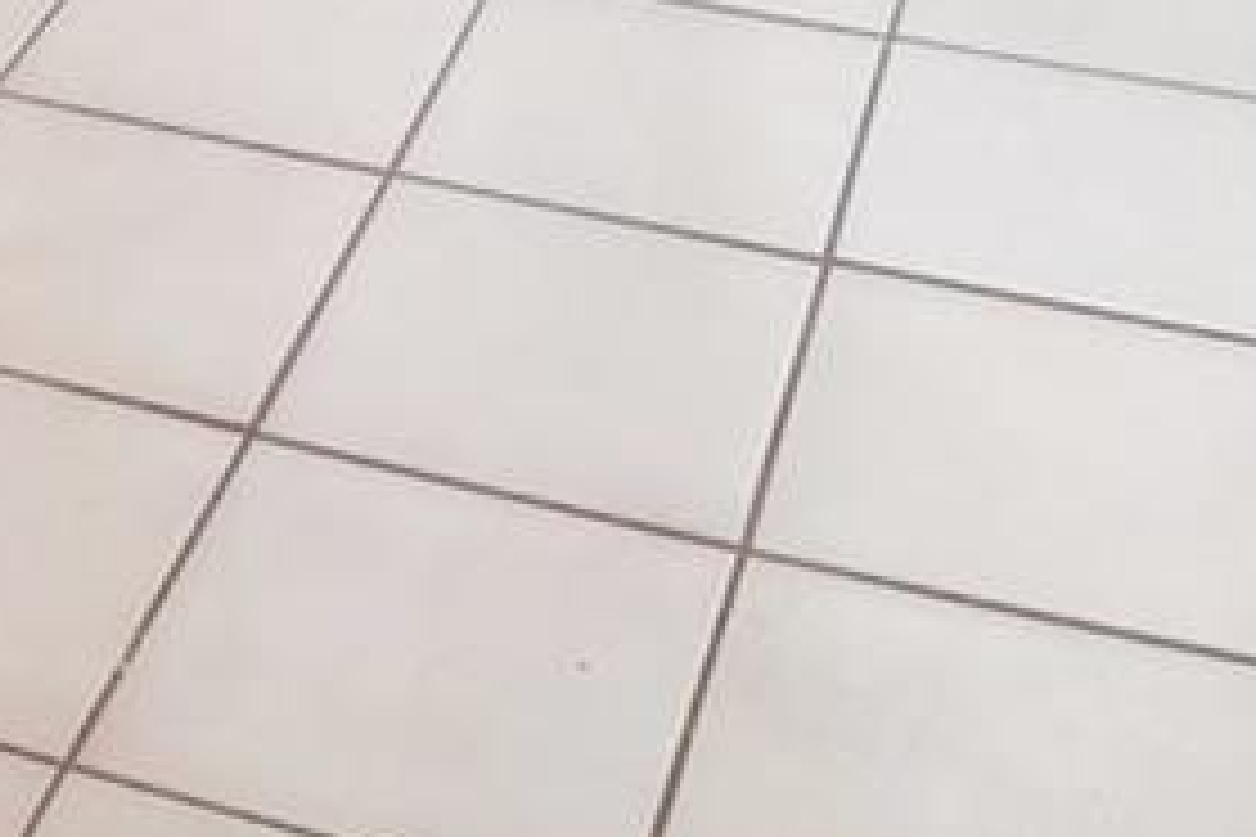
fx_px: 3000
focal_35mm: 86
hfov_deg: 22.8
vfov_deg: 11.3
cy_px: -1530
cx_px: 45
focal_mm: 10
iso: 400
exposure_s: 1/8
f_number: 8
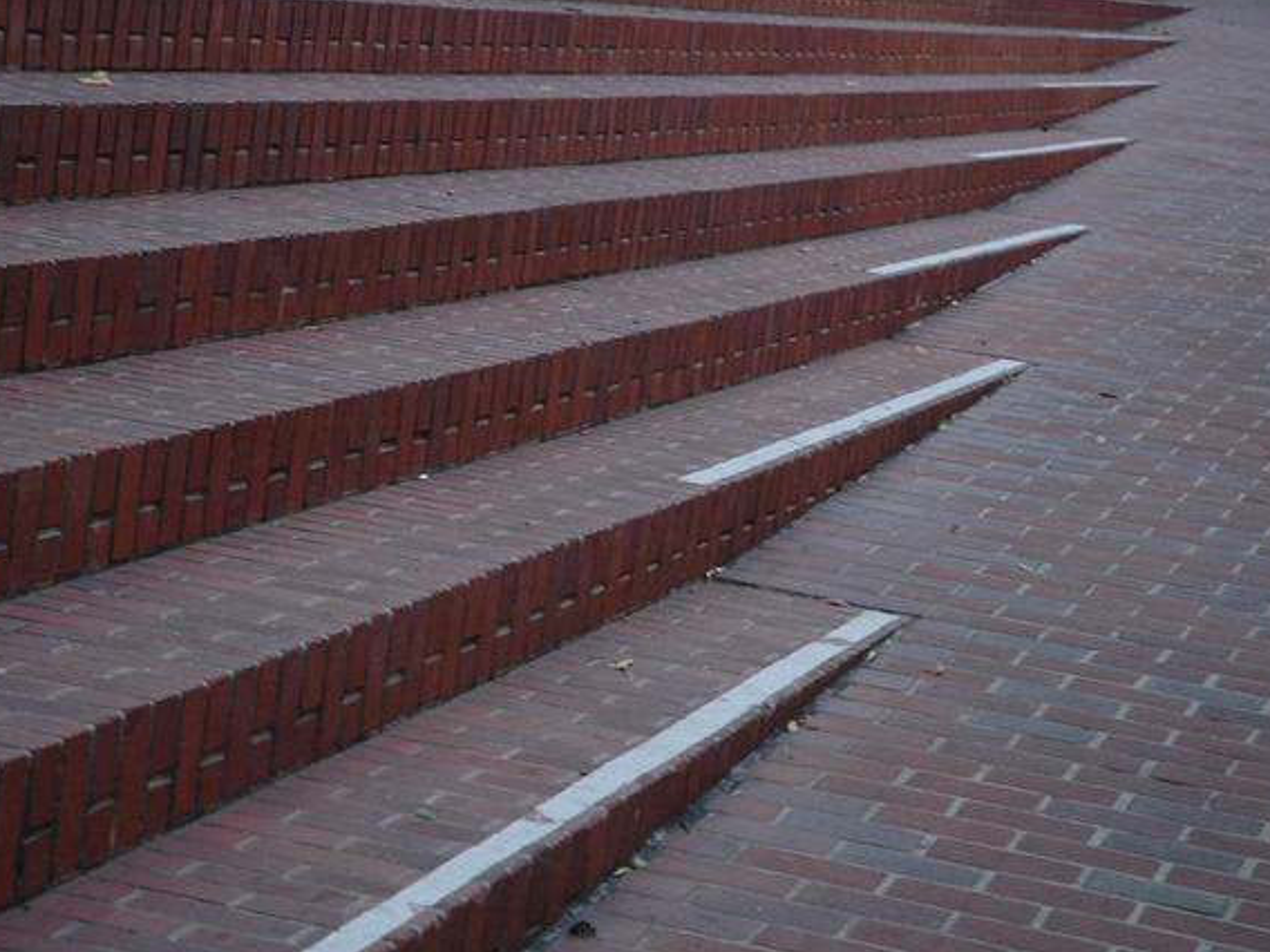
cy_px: 474
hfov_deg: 19.8
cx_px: 626
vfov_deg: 14.9
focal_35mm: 99
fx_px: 3632
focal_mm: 60
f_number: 4.5
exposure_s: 1/8
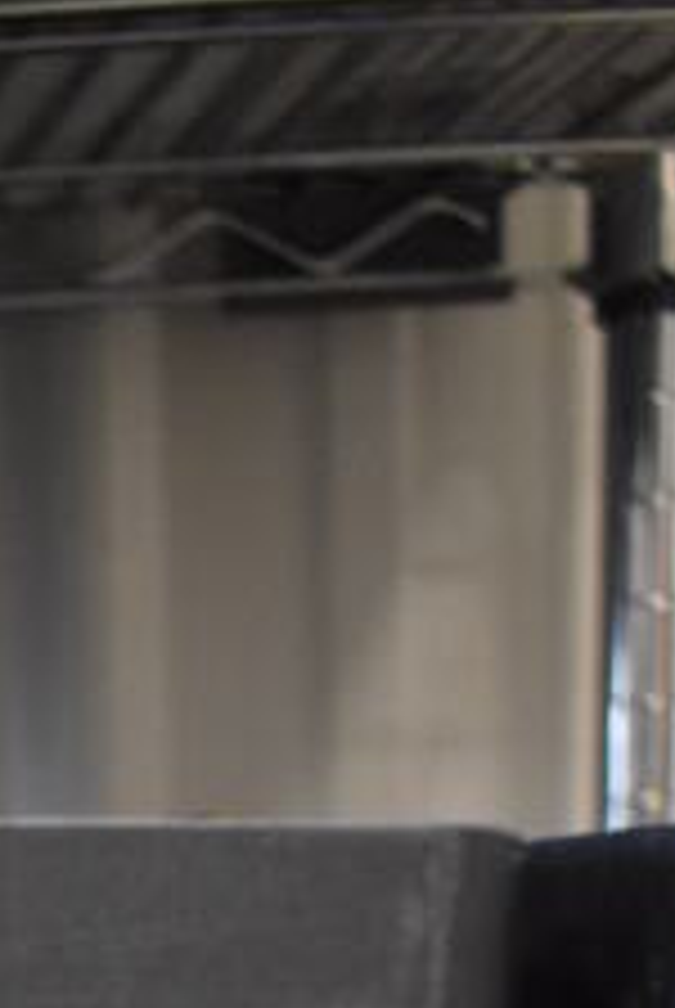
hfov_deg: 11.6
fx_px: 3084
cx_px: -508
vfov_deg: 15.0
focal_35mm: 110
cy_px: 2027
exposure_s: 1/125
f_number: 3.5
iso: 3600
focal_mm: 18
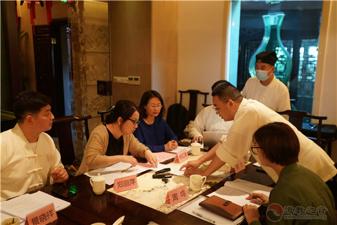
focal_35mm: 35
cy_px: 112
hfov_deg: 54.5
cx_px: 168
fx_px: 327
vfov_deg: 37.8
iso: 2000
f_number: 3.2
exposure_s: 1/60
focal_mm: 35
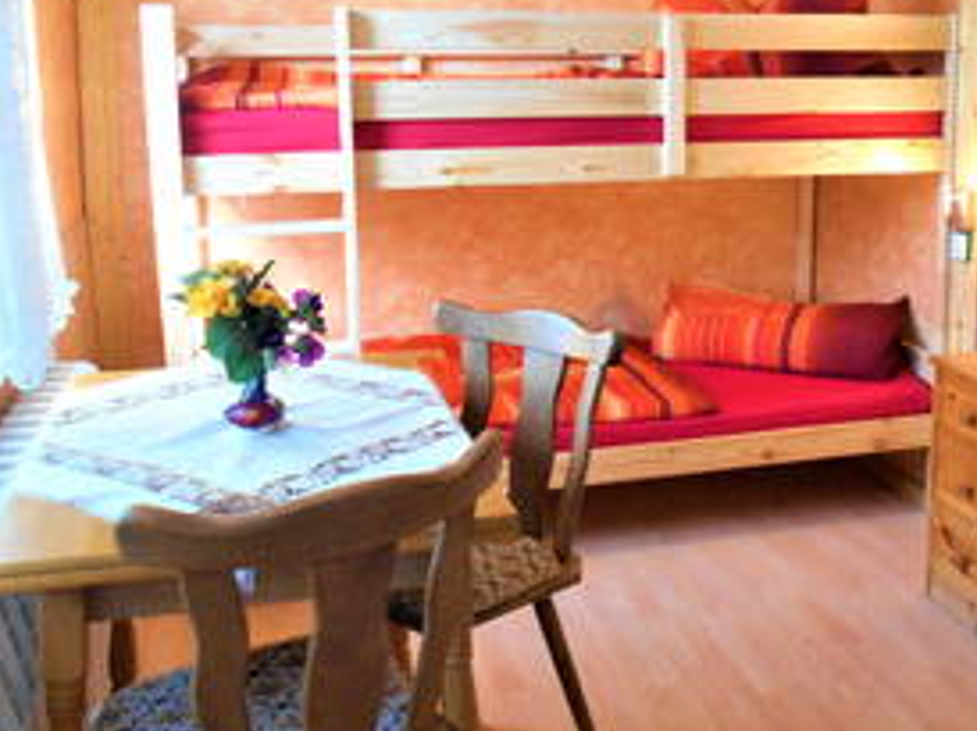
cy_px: 253
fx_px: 1072
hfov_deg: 48.3
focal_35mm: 38
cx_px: 645
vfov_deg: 37.3
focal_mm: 4.6
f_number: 3.2
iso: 180
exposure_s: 1/30
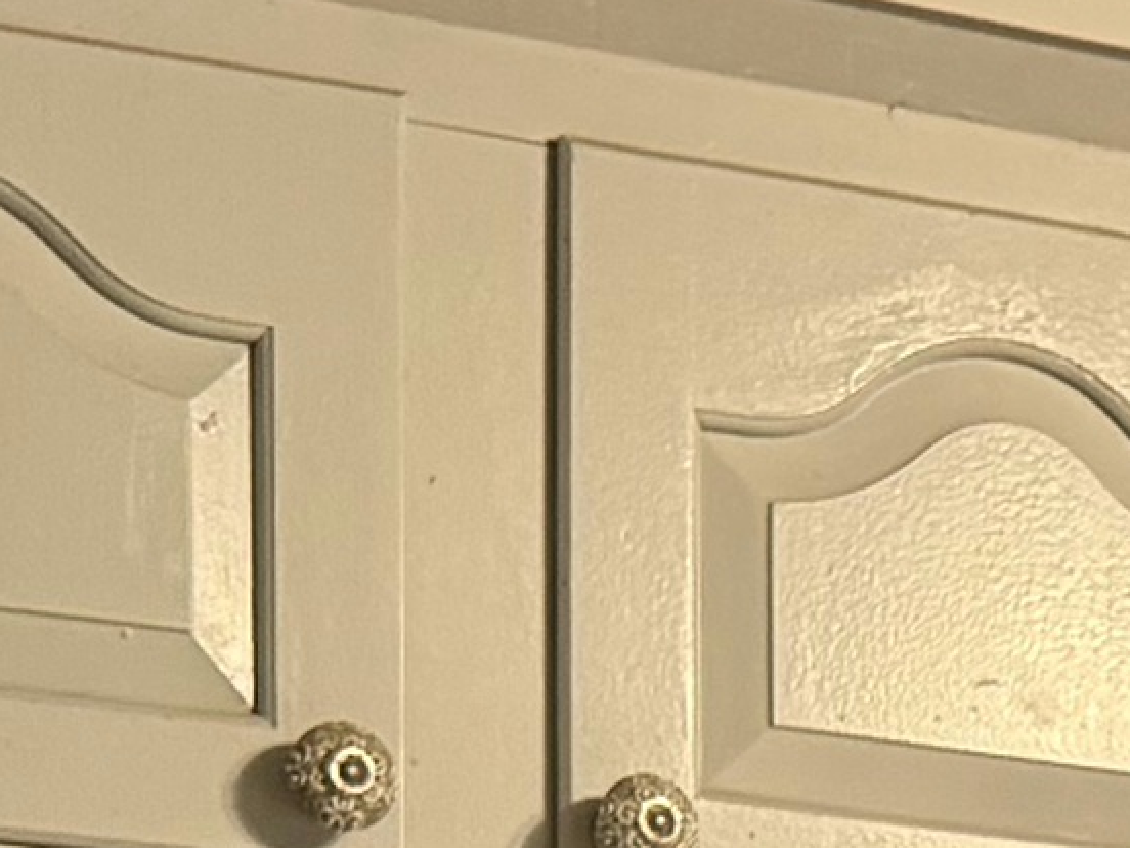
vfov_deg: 7.4
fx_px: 5811
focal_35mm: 178
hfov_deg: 10.5
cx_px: 2010
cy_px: 2462
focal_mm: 6.76
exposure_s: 1/60.2
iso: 320
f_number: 1.78
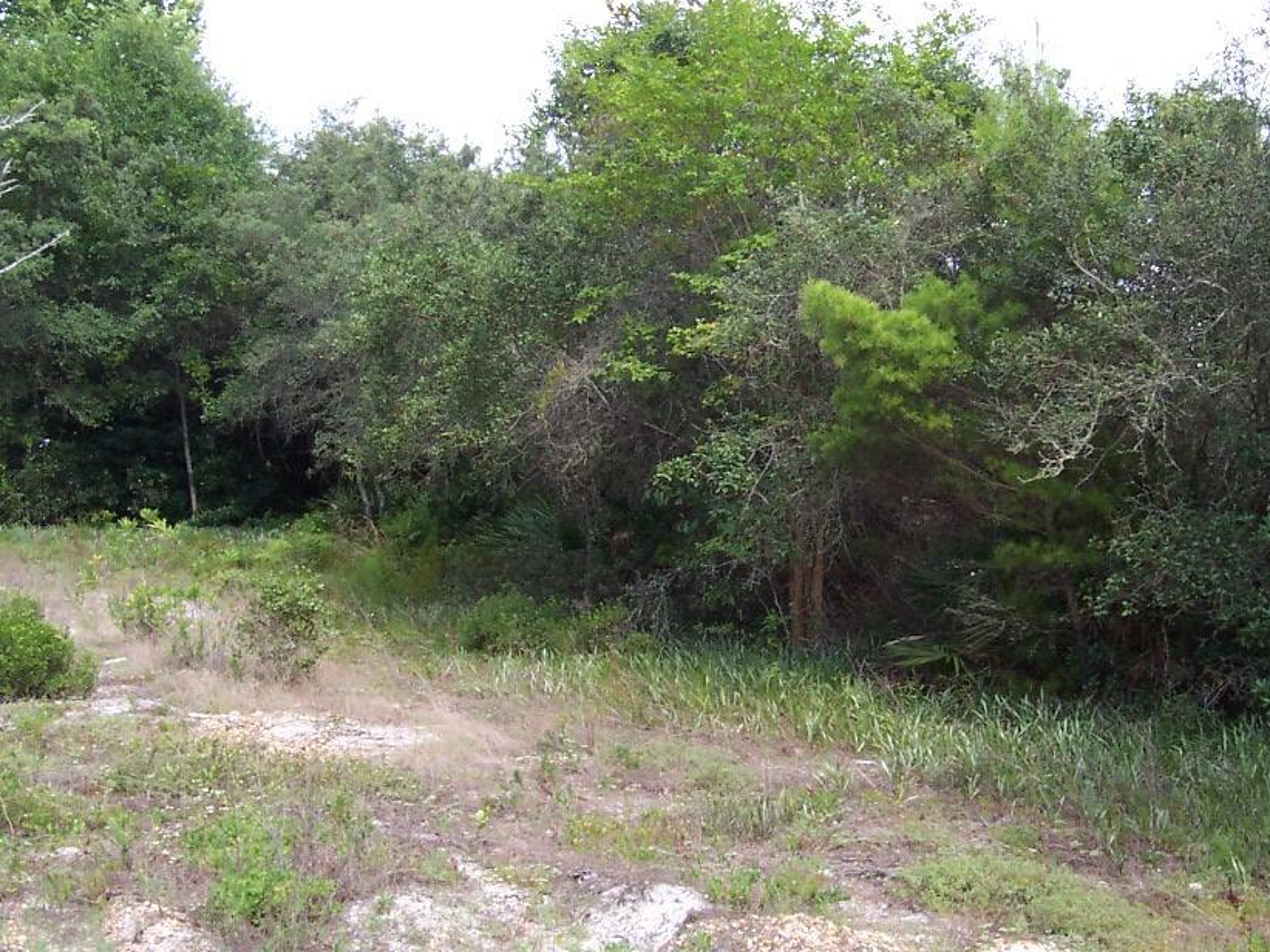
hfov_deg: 35.5
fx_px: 1982
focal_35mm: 54
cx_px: 729
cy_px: 486
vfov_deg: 27.0
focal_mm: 5.6
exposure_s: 1/180
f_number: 5.6
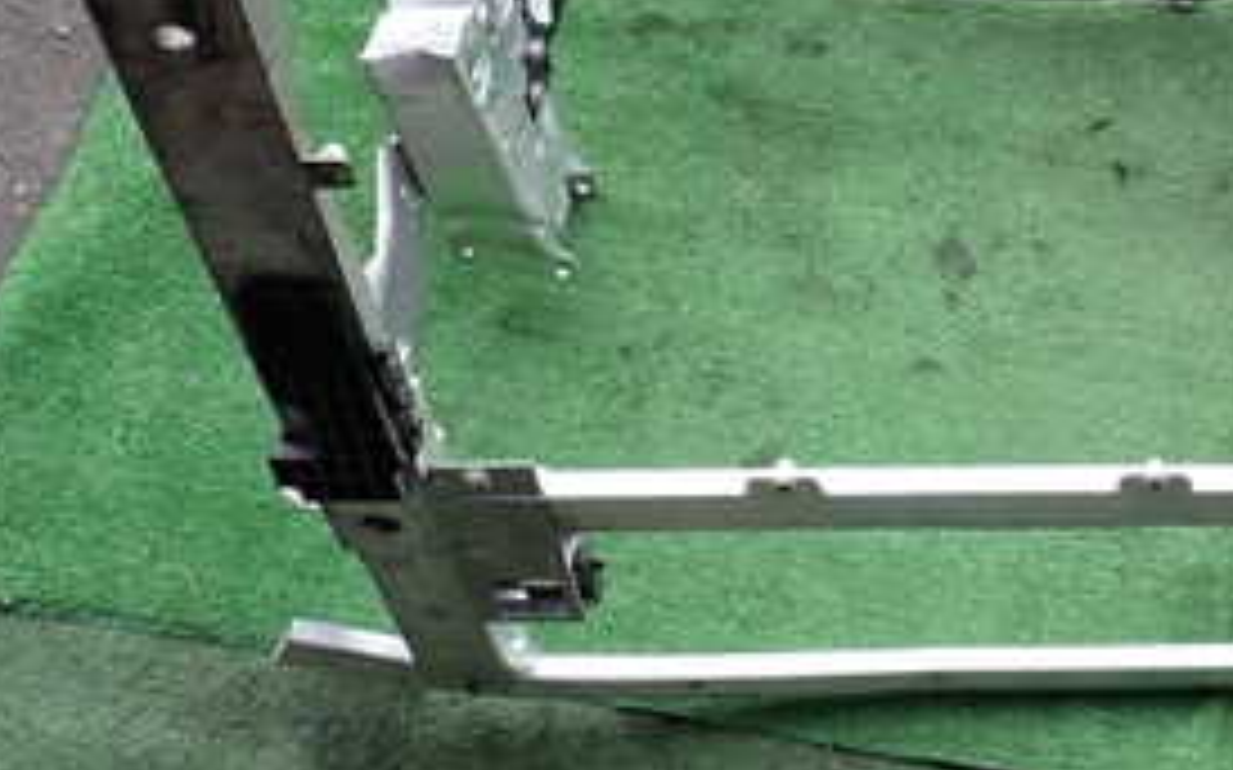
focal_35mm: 58
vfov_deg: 21.8
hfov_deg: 32.2
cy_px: 63
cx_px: 1246
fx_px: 1948
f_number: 2.8
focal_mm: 4.5
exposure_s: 1/200
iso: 100
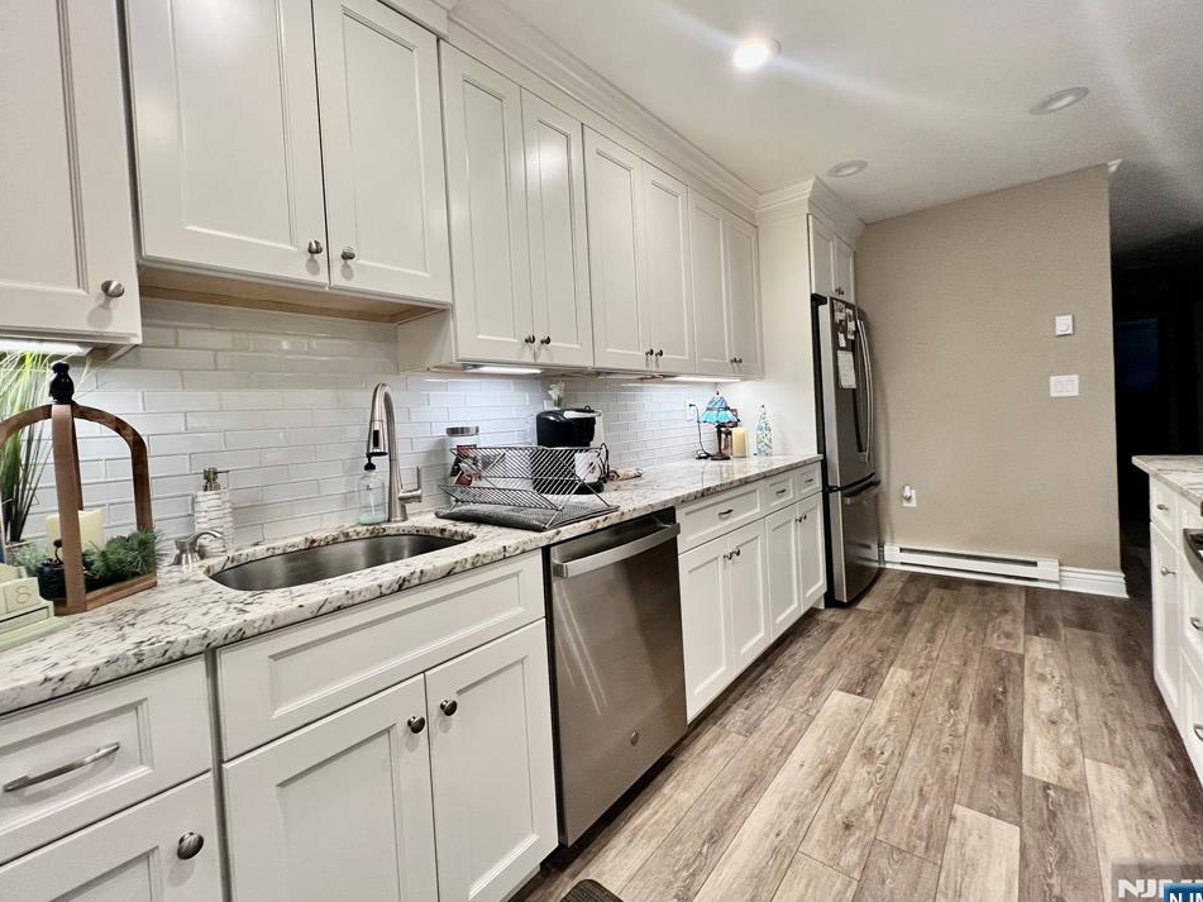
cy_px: 433
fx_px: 486
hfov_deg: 102.1
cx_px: 592
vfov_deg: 85.6
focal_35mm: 14
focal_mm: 1.57
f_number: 1.8
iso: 160
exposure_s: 1/120
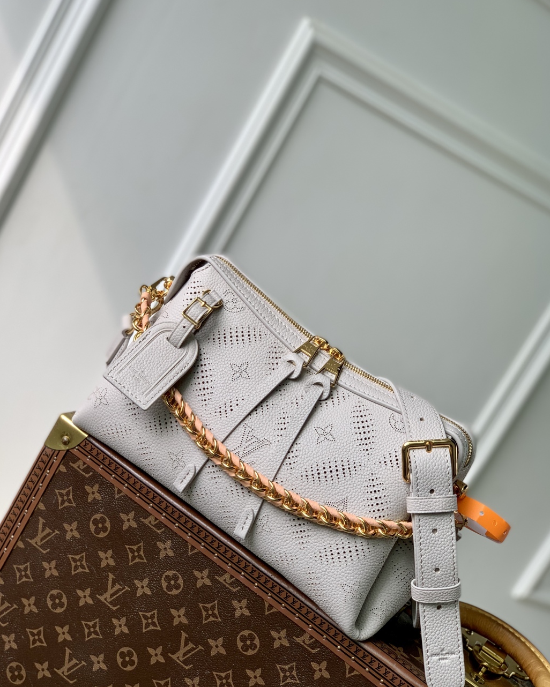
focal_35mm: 57
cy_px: 374
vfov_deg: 33.0
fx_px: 1160
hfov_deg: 26.7
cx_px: 274
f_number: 2.4
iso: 16
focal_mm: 6
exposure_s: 1/141
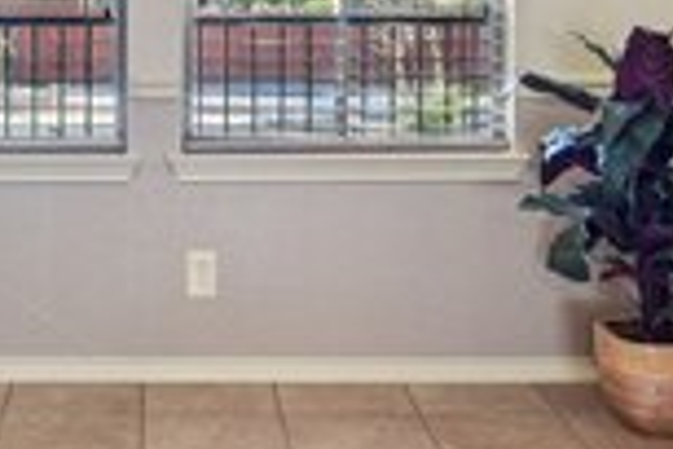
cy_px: -64
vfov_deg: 18.4
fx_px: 1327
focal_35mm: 71
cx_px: 163
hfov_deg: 28.0
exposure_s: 1/20
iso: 1600
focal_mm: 17
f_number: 8
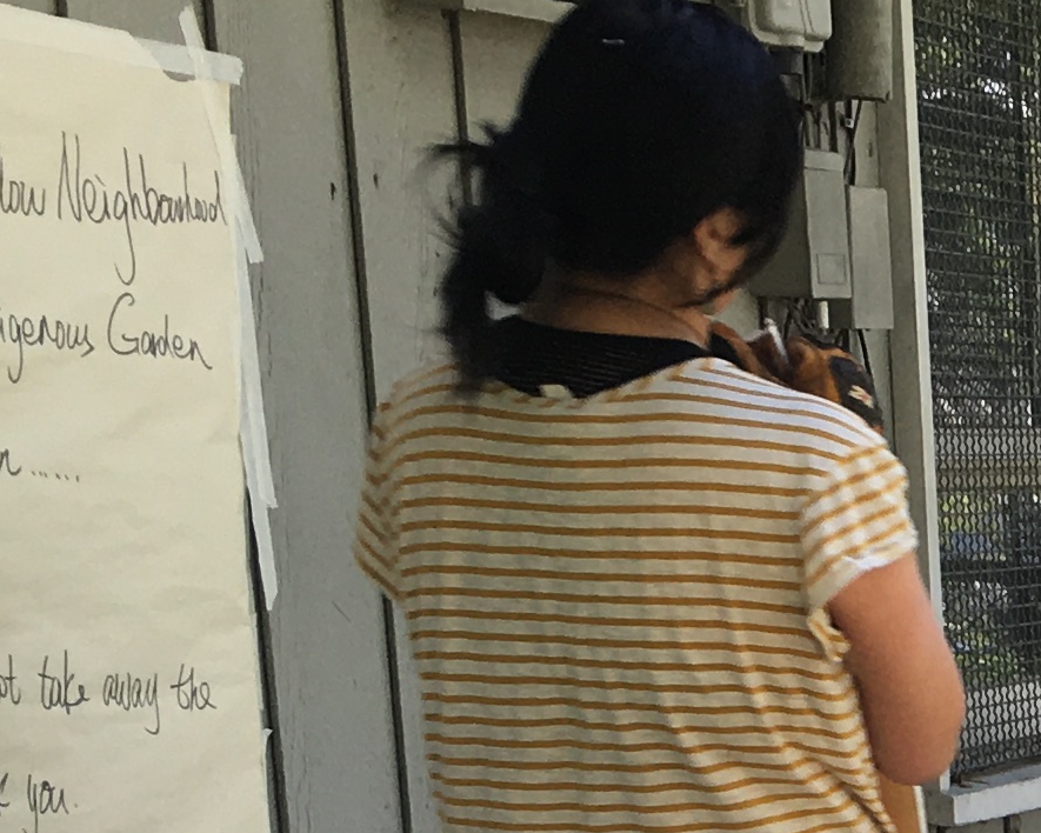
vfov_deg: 11.2
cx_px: 1740
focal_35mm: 129
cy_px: 1475
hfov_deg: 13.7
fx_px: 3974
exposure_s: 1/124
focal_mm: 4.15
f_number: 2.2
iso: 25
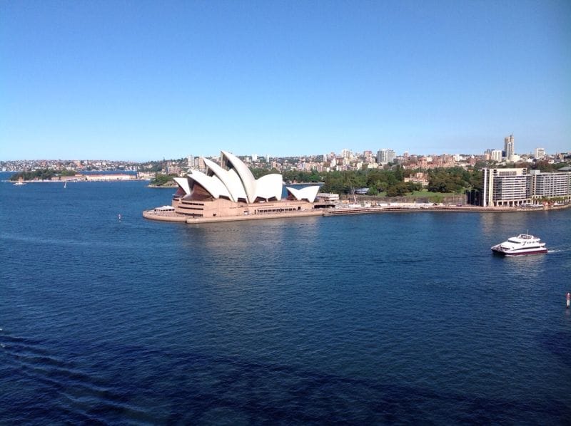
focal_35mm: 35
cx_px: 286
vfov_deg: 40.6
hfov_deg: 52.7
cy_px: 213
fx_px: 577
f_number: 2.4
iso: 50
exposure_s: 1/2016
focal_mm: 4.28
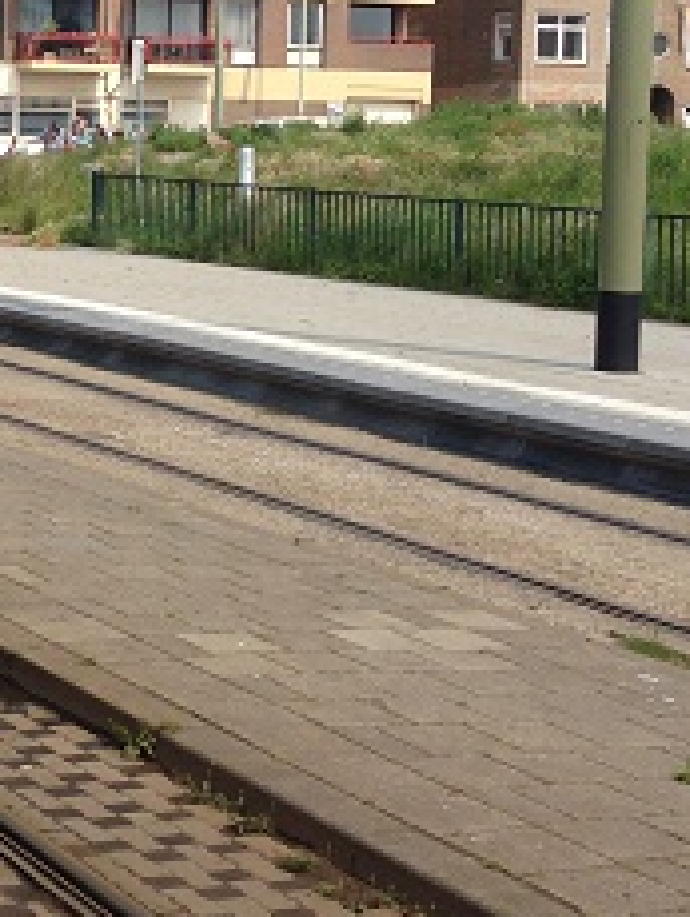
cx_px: -187
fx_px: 2281
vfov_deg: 22.5
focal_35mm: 86
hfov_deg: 16.3
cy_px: 215
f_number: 2.4
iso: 50
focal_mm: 4.12
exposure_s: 1/1427
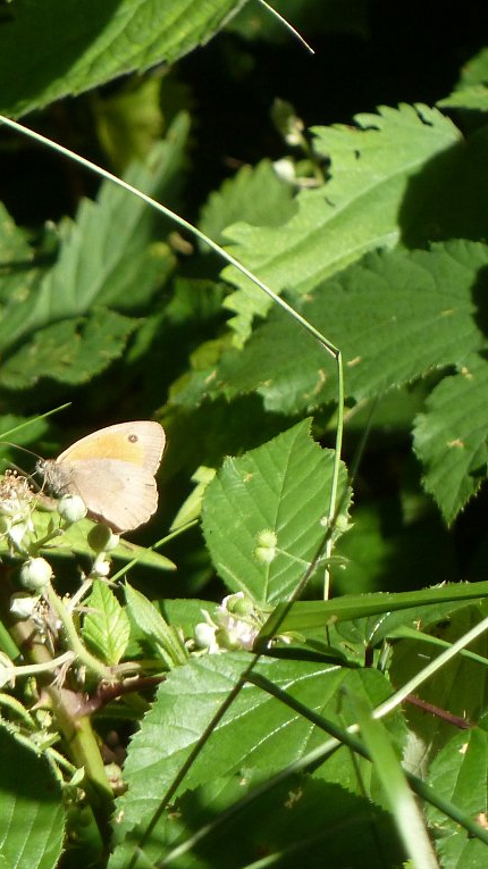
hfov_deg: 2.1
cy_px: 435
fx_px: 13396
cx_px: 125
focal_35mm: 582
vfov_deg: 3.7
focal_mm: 49.2
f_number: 4.9
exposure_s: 1/250
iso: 200
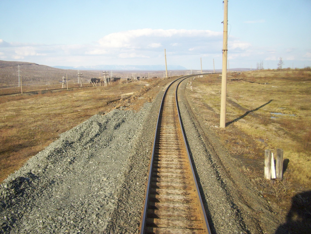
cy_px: 117
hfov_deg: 54.0
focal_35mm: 34
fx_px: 305
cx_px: 156
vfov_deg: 41.8
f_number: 5.6
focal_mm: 5.7
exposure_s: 1/320
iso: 160
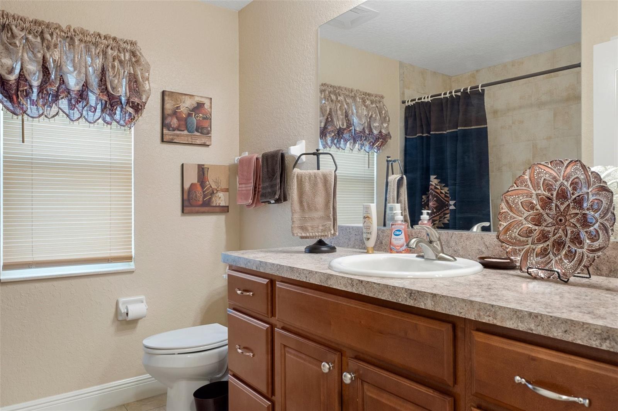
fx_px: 412
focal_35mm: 24
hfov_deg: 73.8
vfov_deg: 53.1
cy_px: 206
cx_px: 309
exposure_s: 1/1.67
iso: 400
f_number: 8
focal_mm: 16
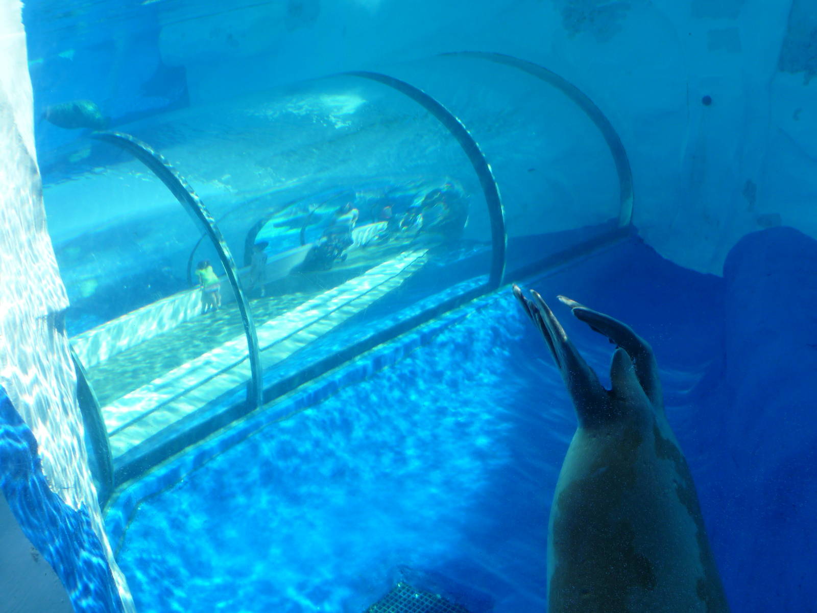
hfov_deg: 43.9
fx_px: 1015
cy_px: 306
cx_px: 408
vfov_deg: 33.6
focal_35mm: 43
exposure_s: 1/250
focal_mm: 7.1
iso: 100
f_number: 4
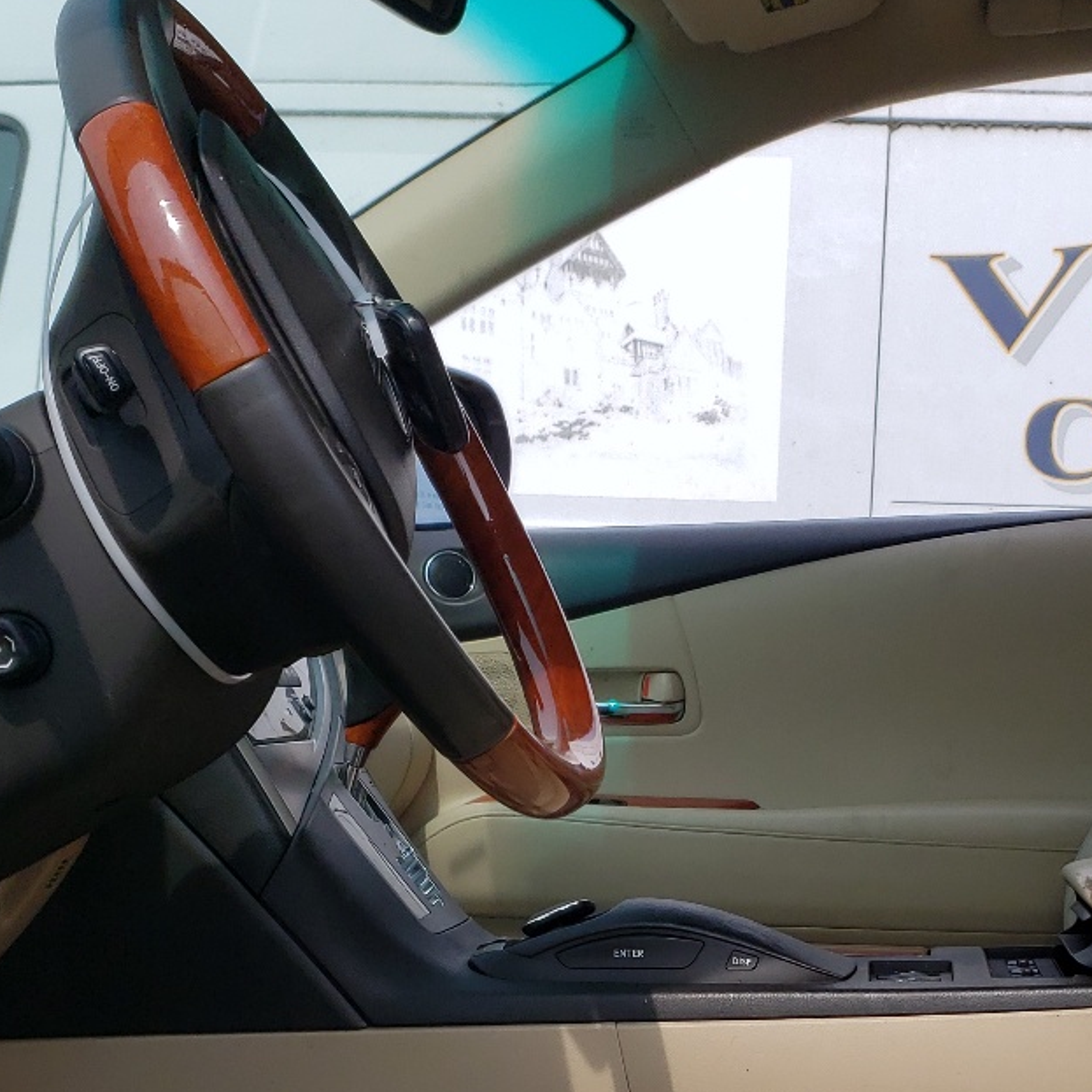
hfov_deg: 28.8
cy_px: 990
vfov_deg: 28.0
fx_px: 2106
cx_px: 776
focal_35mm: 59
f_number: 1.5
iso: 50
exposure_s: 1/3333
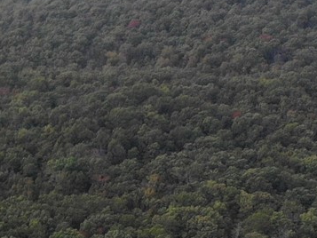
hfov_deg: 13.0
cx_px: -342
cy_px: 251
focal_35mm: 129
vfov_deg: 11.4
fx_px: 1182
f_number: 2.8
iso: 100
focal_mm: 4.5
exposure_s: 1/180
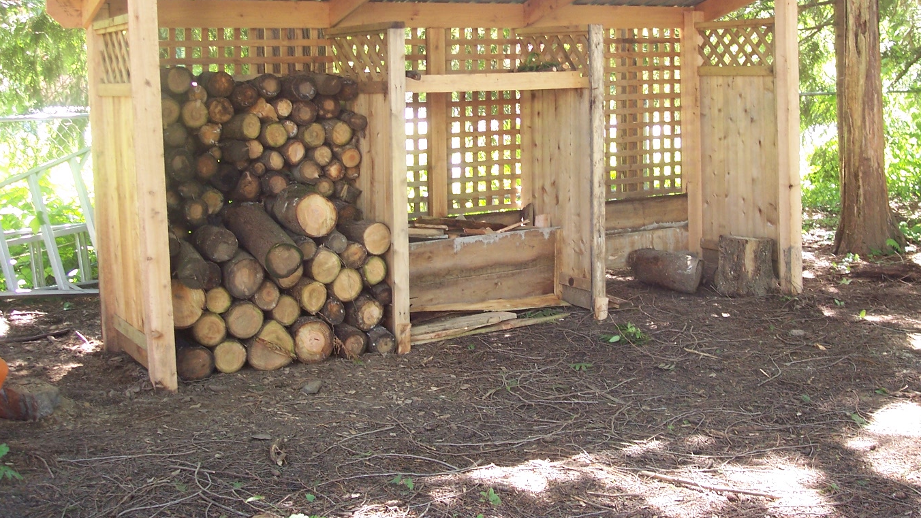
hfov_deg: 43.7
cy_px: 149
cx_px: 491
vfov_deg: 25.2
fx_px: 1148
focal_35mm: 47
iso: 100
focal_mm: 8
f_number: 3.4
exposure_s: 1/8
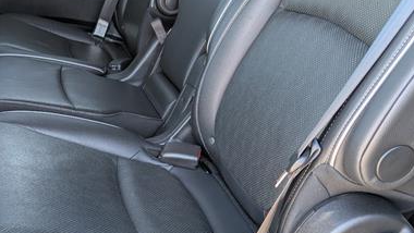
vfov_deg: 27.1
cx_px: 86
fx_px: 483
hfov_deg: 44.3
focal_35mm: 44
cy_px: 127
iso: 90
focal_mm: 6.9
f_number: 1.68
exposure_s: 1/104
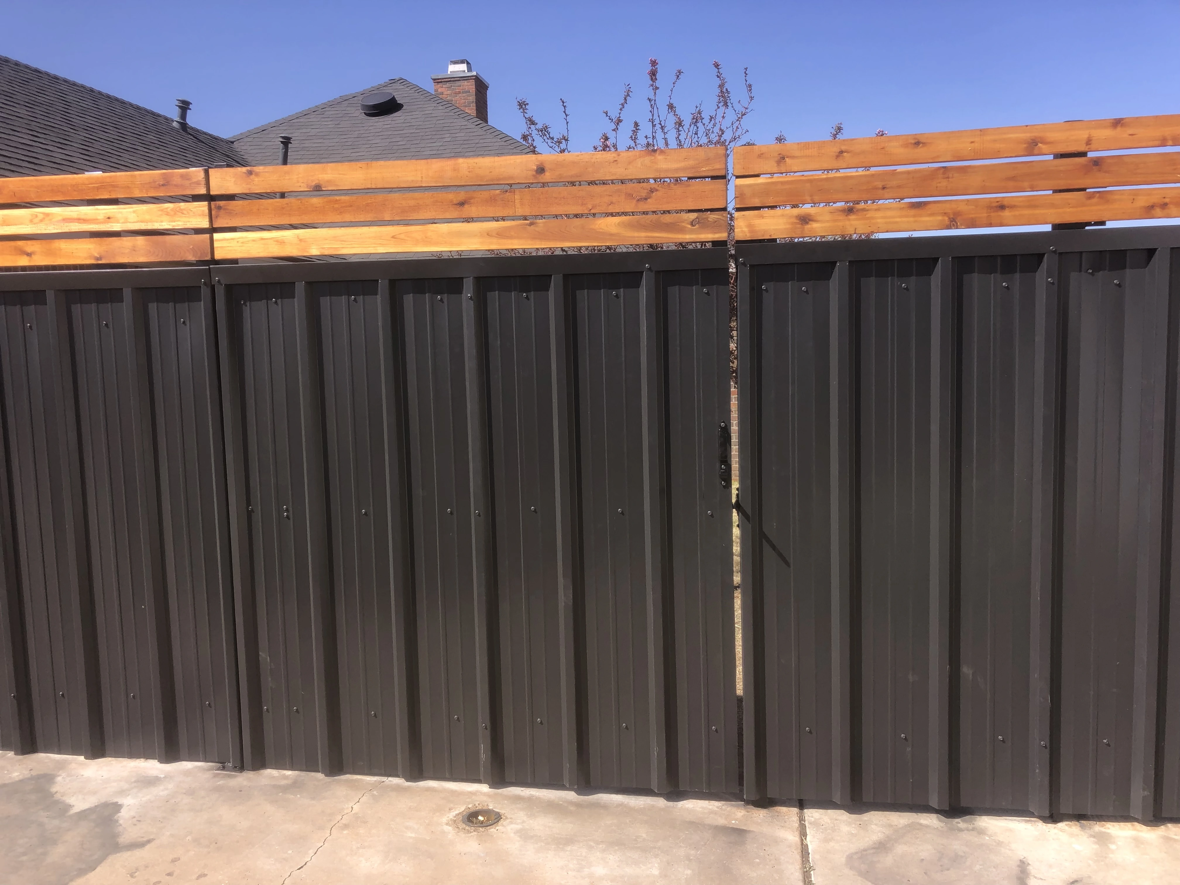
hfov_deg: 63.4
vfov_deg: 49.7
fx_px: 954
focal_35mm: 28
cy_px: 442
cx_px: 590
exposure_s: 1/883
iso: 20
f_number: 1.8
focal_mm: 3.99
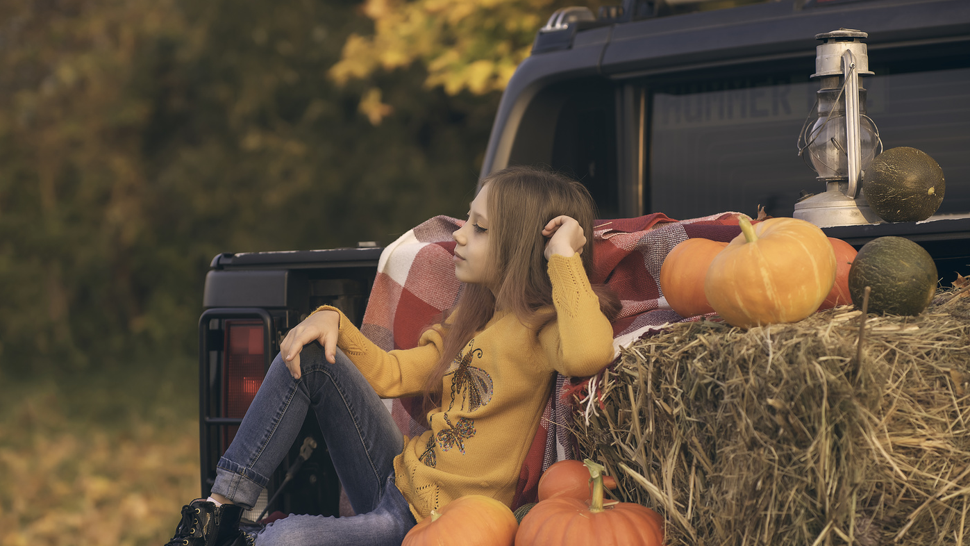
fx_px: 2701
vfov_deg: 11.5
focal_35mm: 105
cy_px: 315
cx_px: 485
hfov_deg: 20.4
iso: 200
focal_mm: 100
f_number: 2.8
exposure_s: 1/400
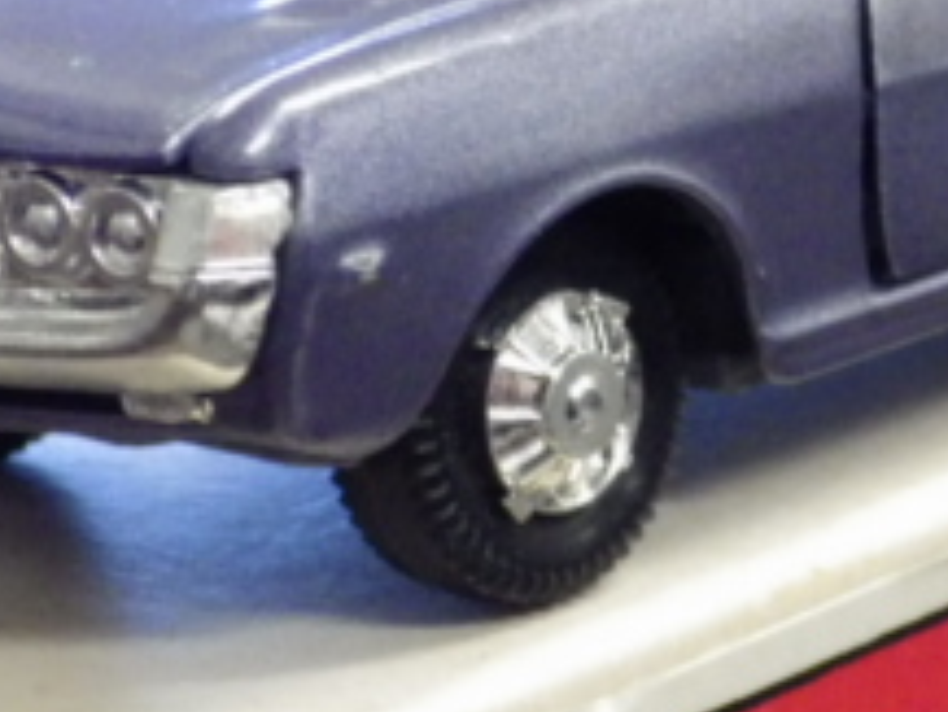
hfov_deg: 9.4
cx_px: 738
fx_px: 5727
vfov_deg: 7.1
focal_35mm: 209
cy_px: 140
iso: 800
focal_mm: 12.8
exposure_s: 1/30
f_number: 4.2
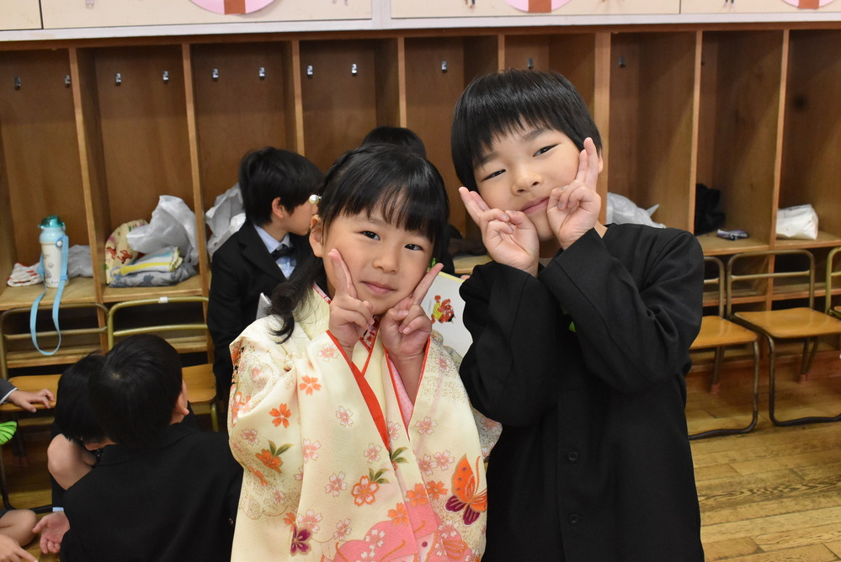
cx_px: 420
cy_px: 281
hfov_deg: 47.9
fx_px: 947
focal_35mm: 40
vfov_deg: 33.1
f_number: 7.1
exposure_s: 1/200
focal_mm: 27
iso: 4000
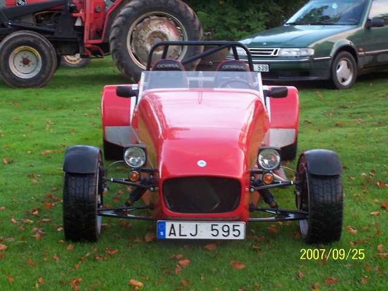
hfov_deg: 23.8
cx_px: 194
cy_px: 146
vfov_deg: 18.0
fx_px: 919
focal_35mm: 82
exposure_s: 1/15
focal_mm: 13.7
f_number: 3.2
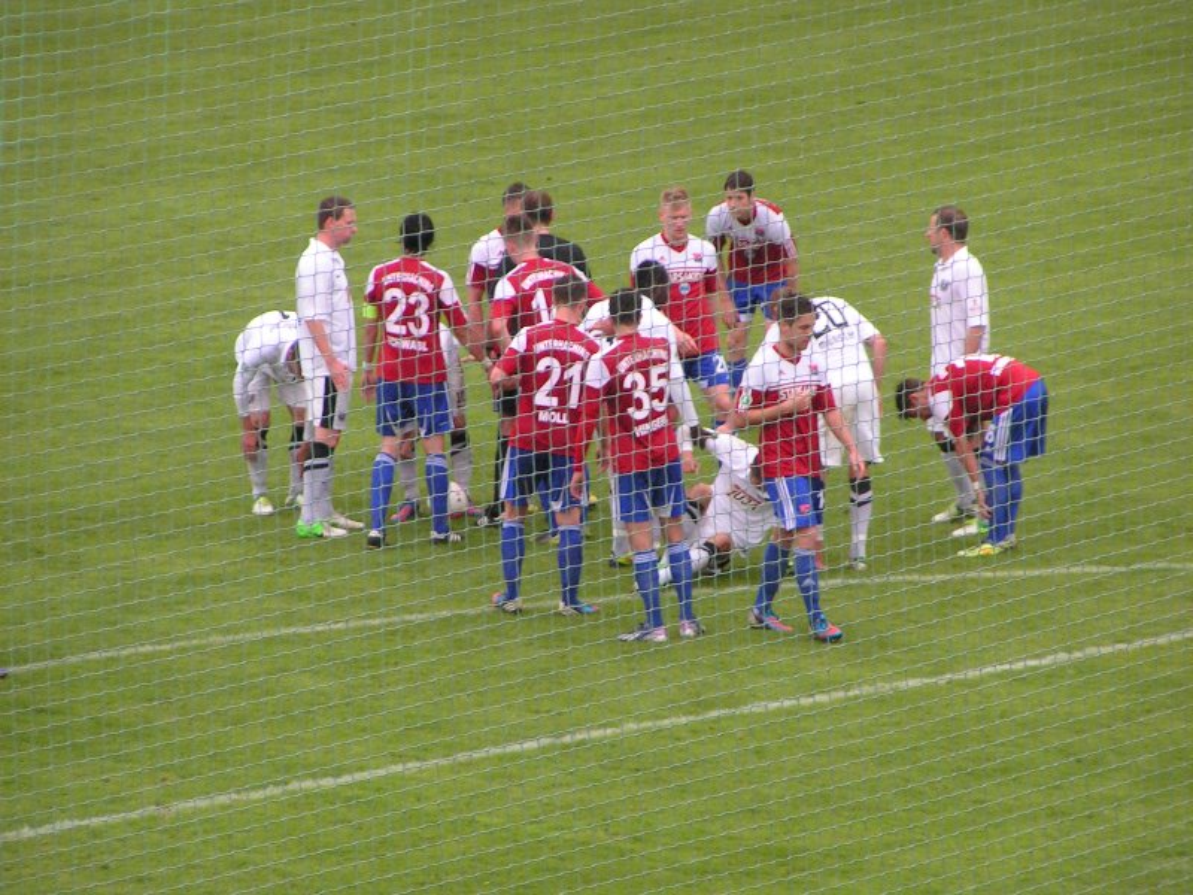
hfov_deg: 7.0
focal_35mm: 283
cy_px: 448
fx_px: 9753
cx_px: 596
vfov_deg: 5.3
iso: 100
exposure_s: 1/400
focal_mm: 43.3
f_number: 3.5
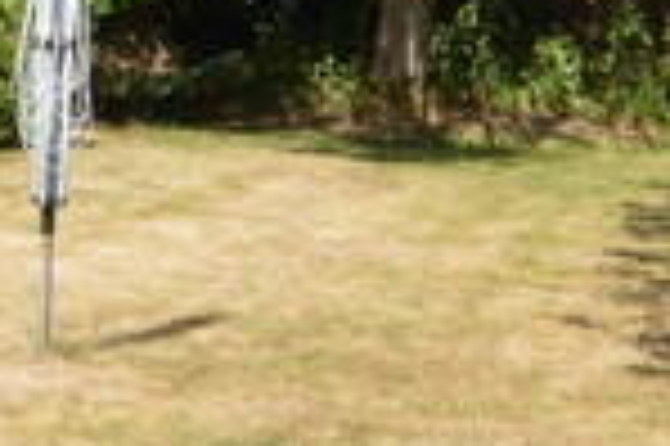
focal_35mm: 103
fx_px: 1915
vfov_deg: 13.3
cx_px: 27
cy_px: 169
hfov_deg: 19.4
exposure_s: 1/200
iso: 100
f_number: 8
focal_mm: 10
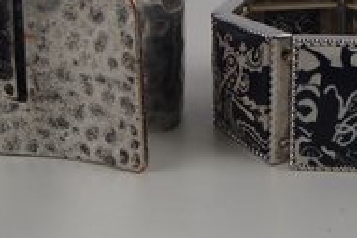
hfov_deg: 29.2
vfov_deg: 19.5
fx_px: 684
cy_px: 44
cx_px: 218
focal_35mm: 69
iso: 200
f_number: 4.7
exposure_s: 1/160
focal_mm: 6.64
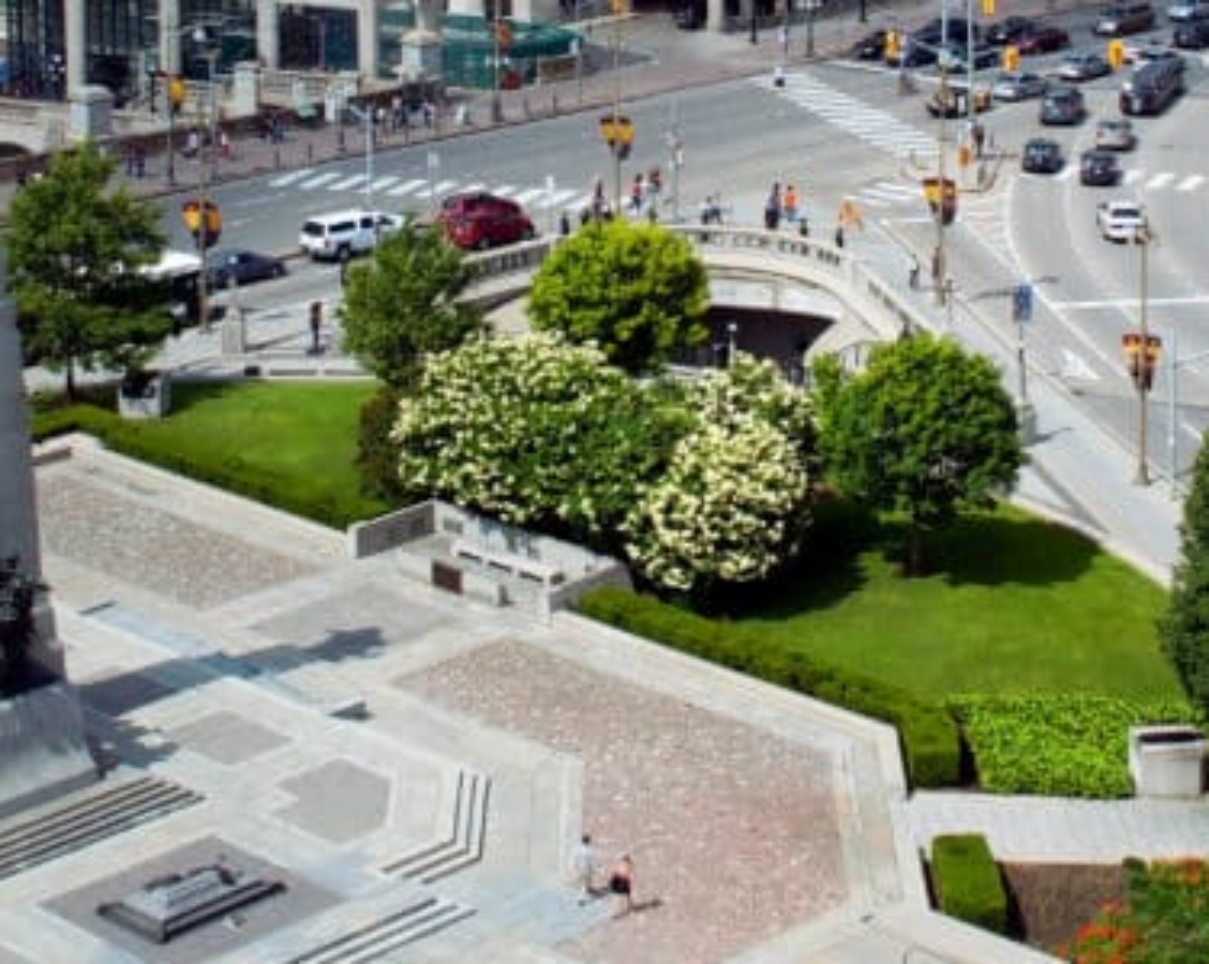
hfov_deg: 20.8
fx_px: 3289
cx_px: 788
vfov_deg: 16.4
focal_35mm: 92
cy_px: 3
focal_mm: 24
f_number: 8
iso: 200
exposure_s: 1/250
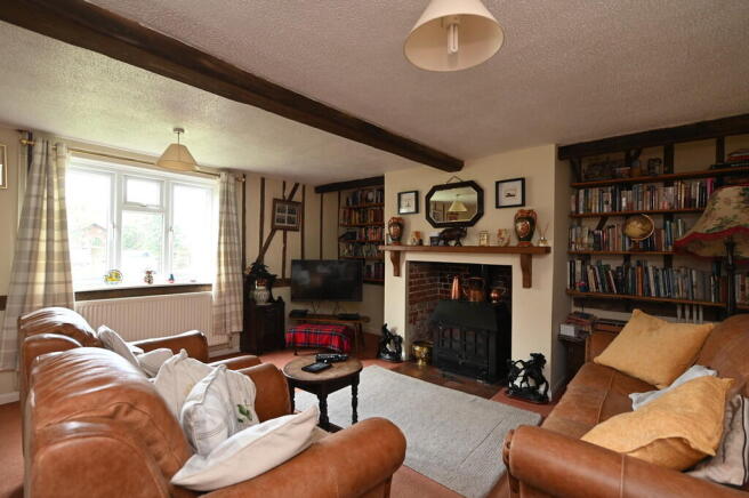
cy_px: 249
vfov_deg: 73.6
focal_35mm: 16
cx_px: 374
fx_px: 333
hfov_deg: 96.8
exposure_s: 1/60
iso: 800
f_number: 4
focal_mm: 16
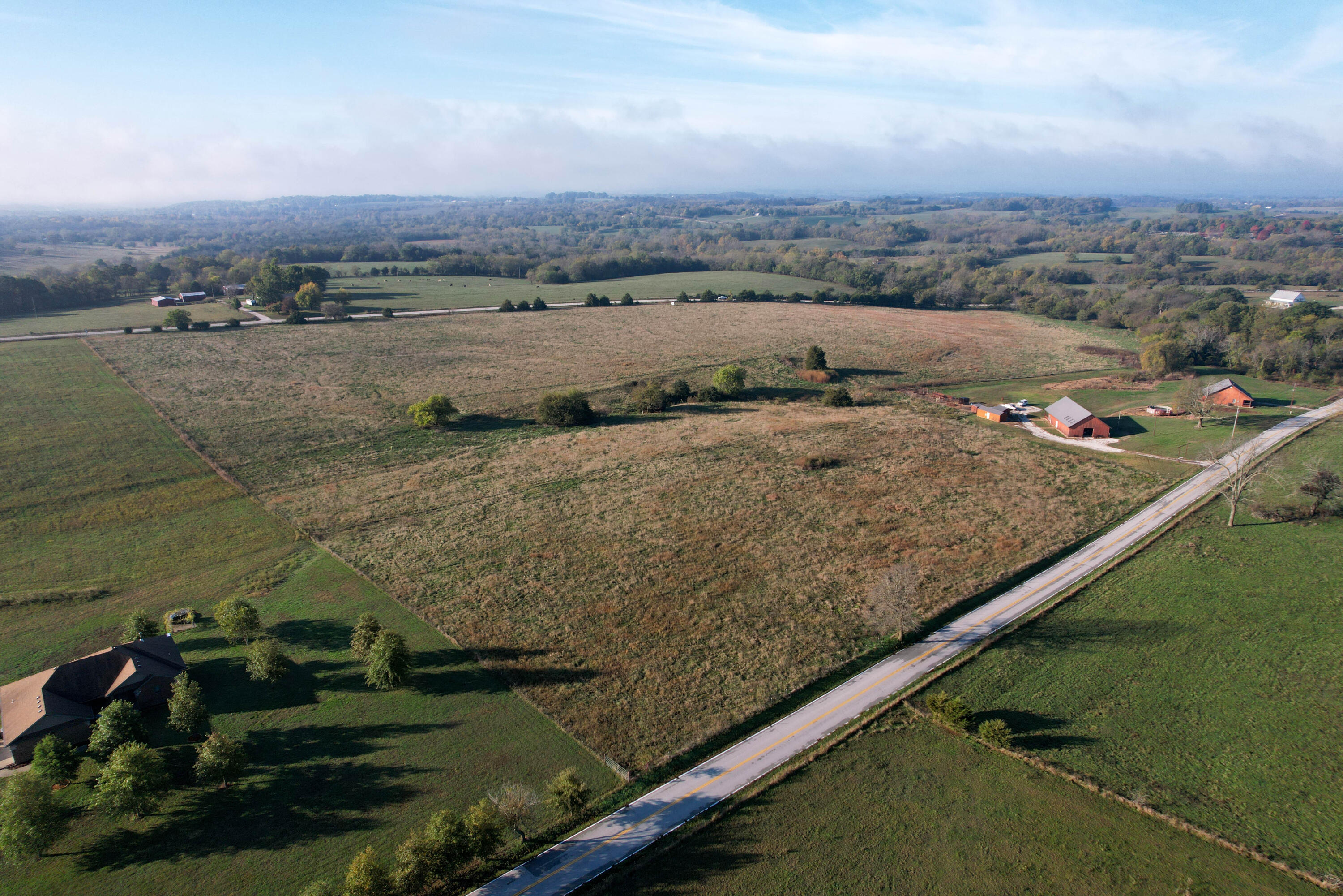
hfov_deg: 78.6
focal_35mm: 22
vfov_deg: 57.2
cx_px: 672
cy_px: 448
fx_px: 821
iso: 140
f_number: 2.8
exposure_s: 1/400
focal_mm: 8.38
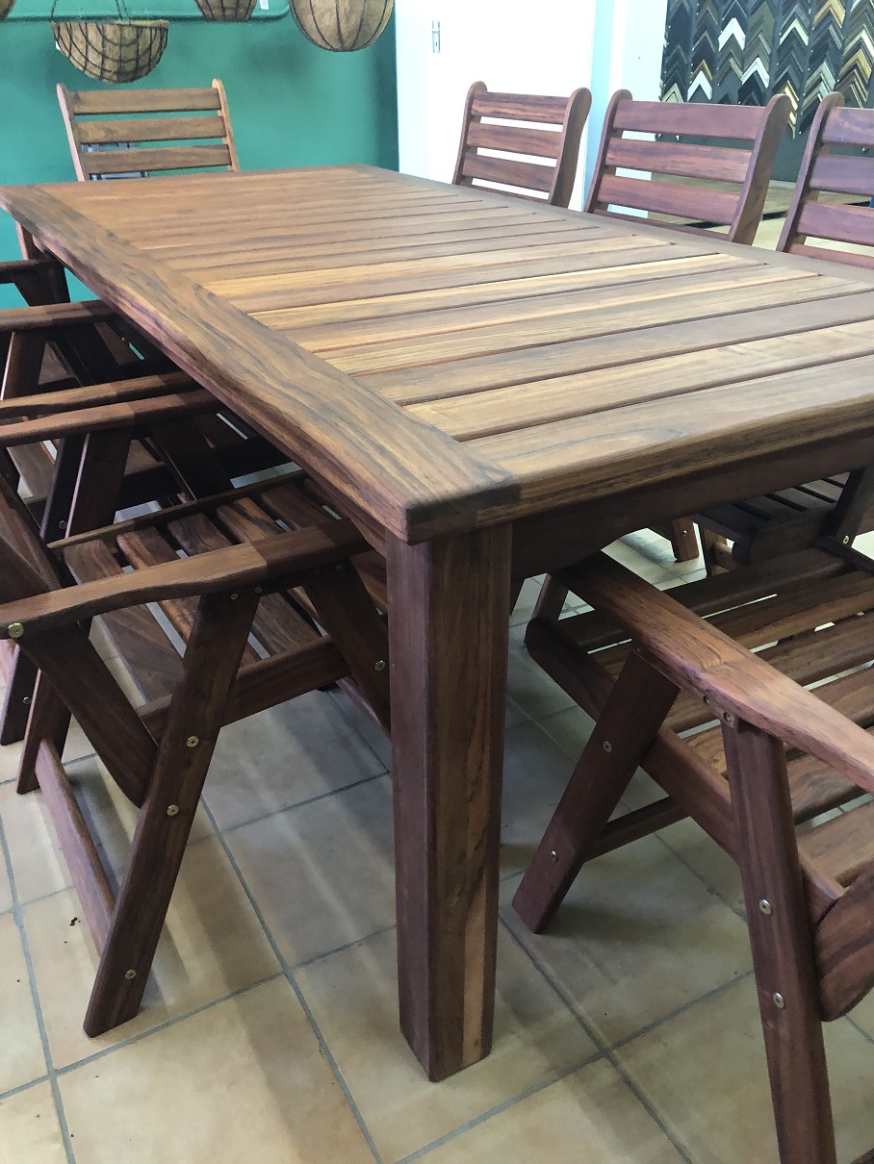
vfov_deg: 63.4
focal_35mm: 28
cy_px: 582
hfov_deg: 49.8
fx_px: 942
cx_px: 437
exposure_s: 1/14
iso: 100
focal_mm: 3.99
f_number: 1.8
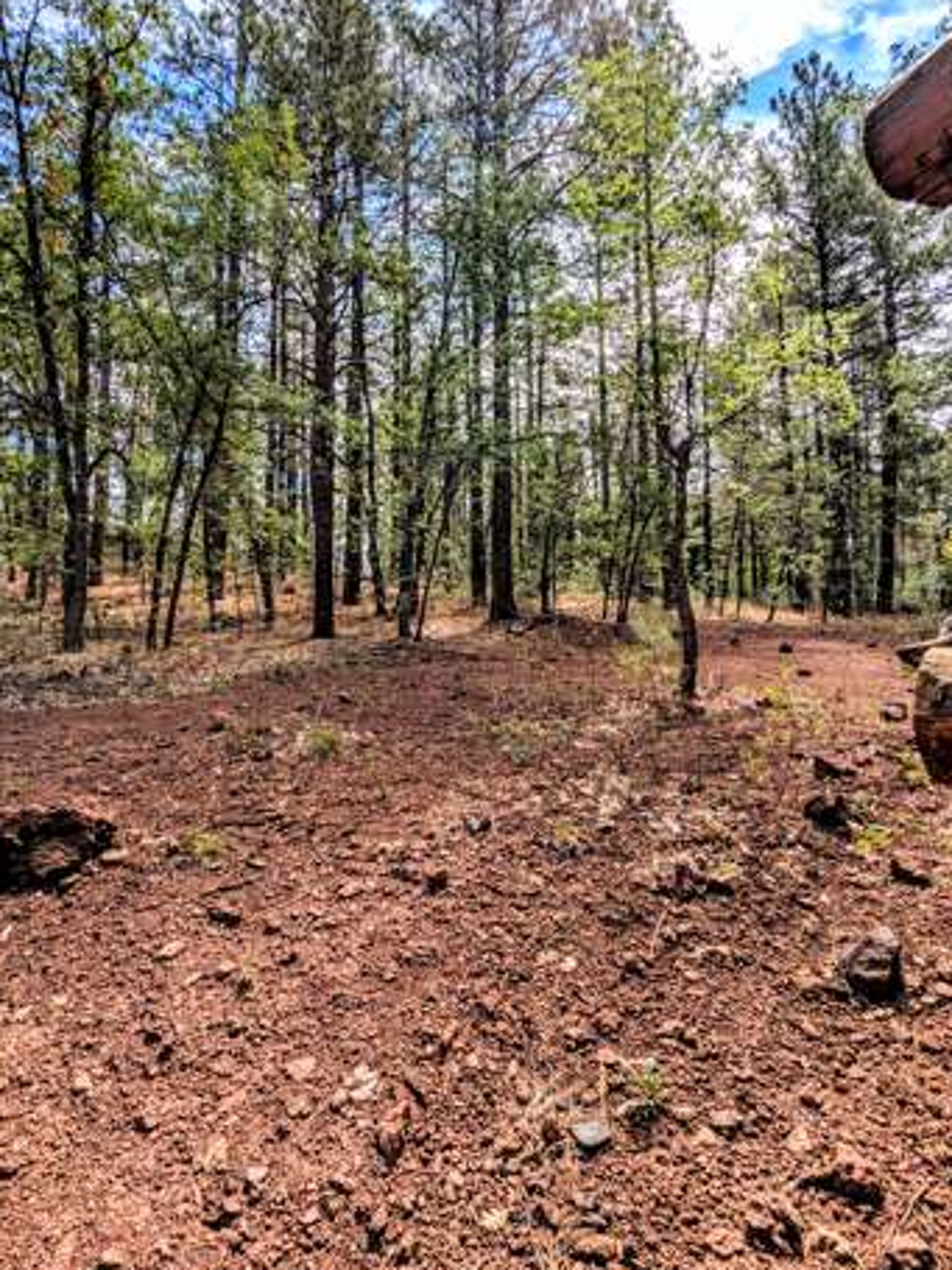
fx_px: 660
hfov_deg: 71.6
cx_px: 466
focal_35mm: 18
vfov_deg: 87.7
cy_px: 597
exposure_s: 1/921
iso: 44
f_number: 2.2
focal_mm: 2.35
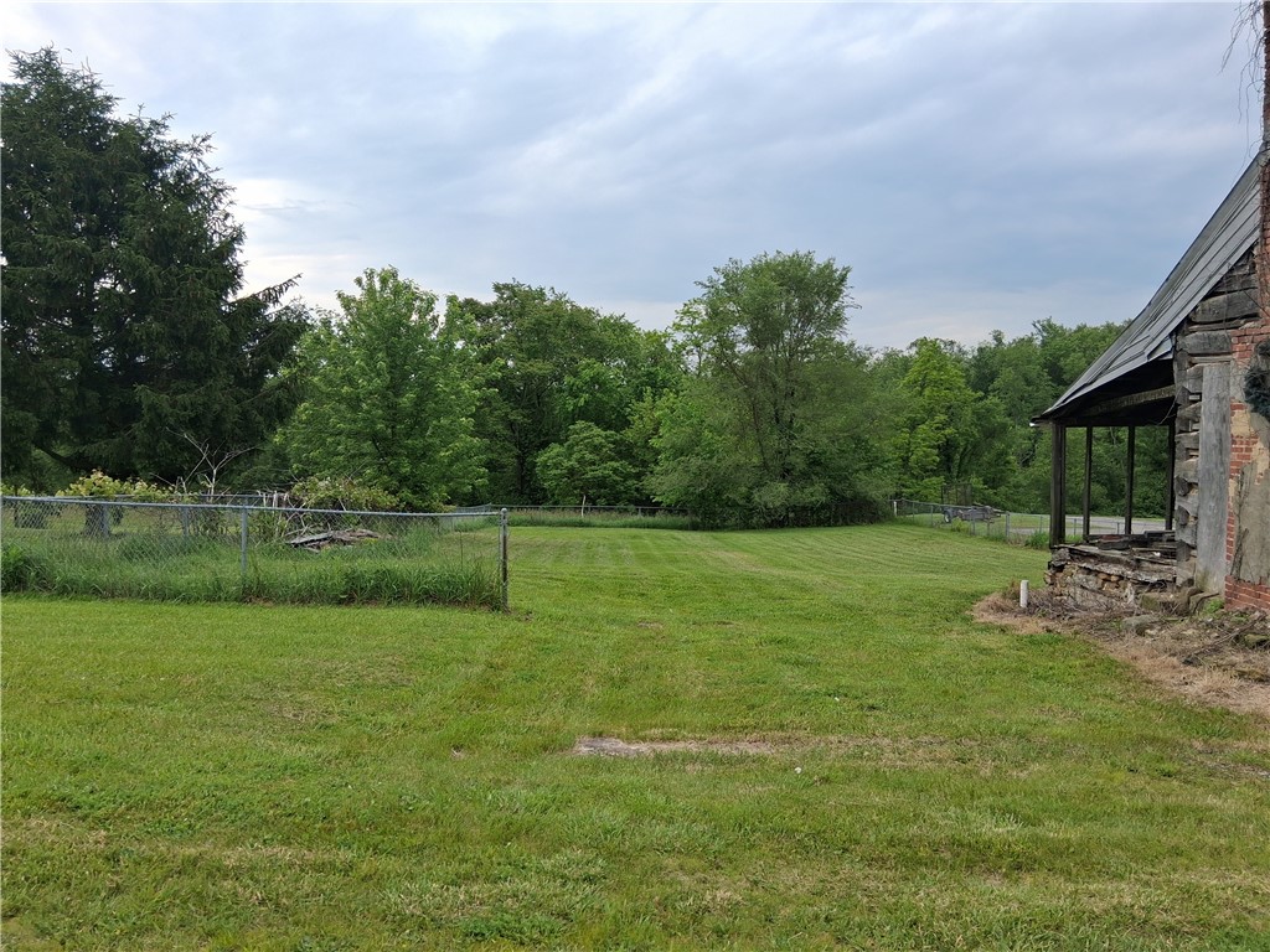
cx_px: 635
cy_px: 476
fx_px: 954
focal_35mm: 26
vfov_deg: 53.1
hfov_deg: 67.3
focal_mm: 3.98
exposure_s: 1/370
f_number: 1.8
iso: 25
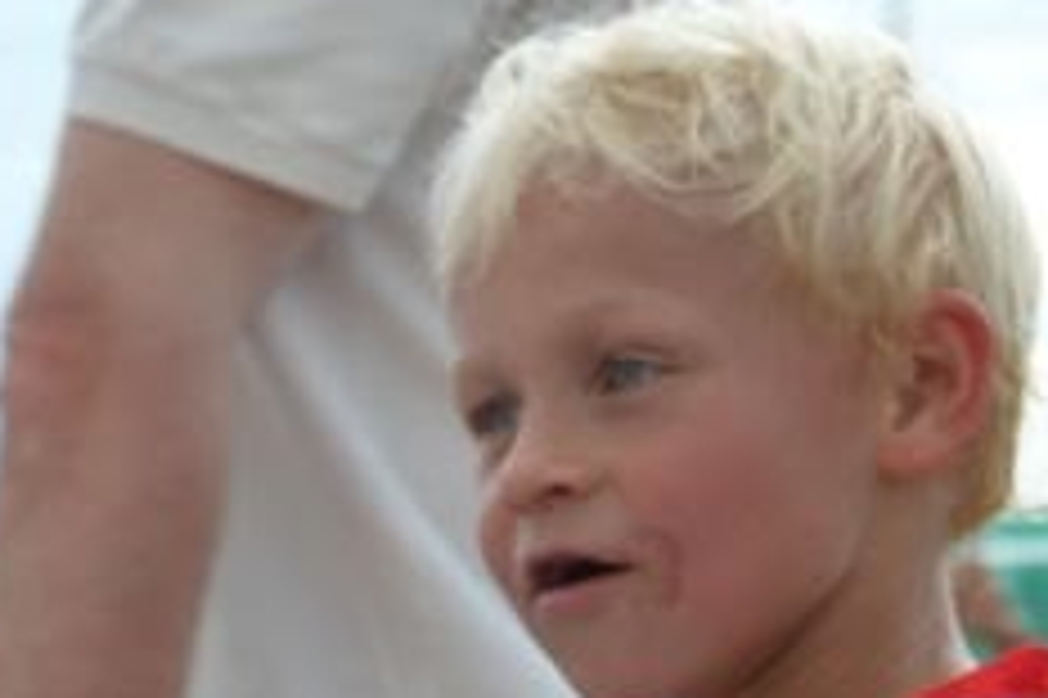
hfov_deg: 8.5
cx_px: -148
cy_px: 754
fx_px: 6952
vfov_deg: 5.7
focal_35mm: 239
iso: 100
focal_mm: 62
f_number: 7.1
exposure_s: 1/200
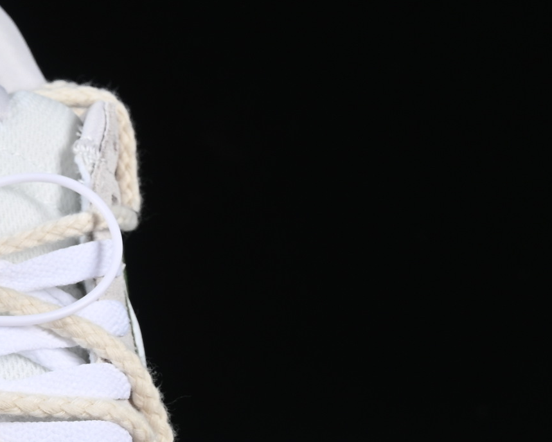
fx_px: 3727
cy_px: 485
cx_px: -249
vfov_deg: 6.8
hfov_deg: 8.3
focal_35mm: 228
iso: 160
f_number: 8
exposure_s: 1/80
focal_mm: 50
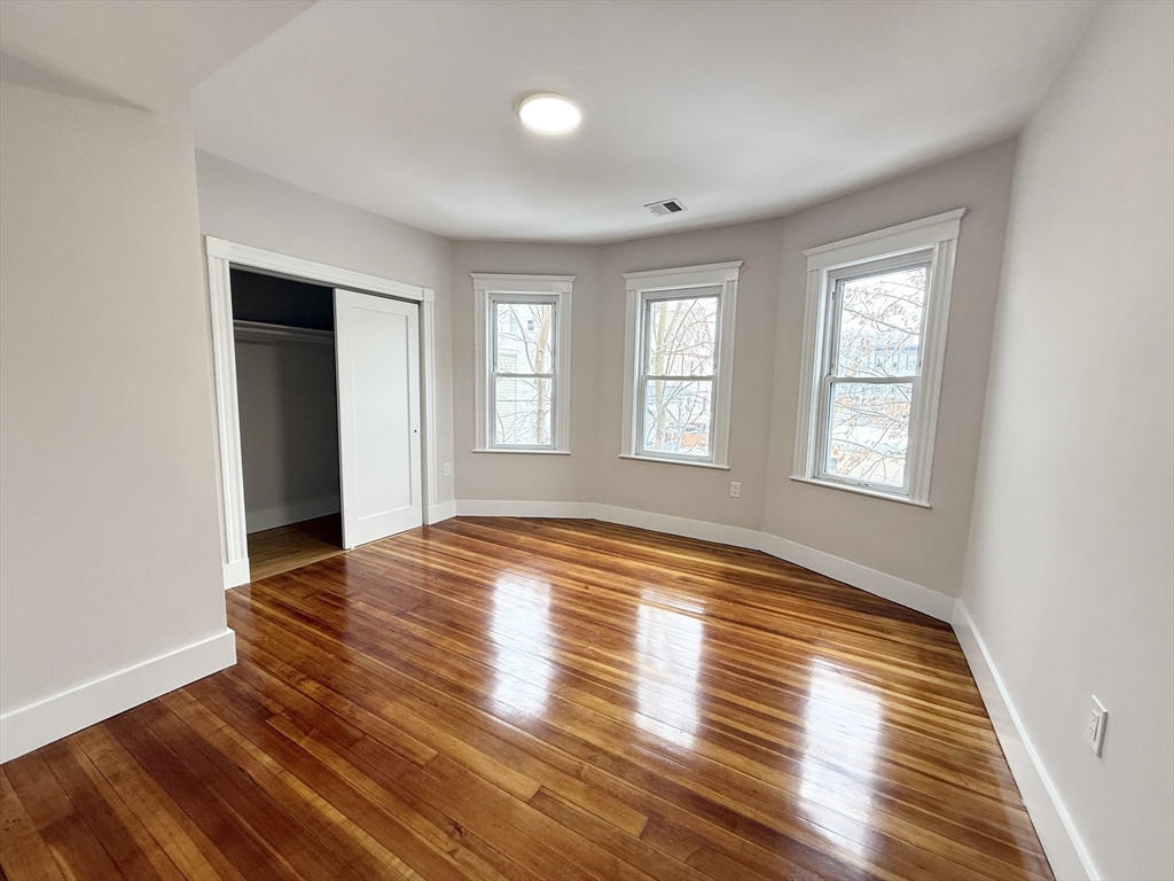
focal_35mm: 14
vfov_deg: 85.7
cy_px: 440
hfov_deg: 102.1
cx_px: 587
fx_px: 475
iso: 100
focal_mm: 2.22
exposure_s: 1/120
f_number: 2.2
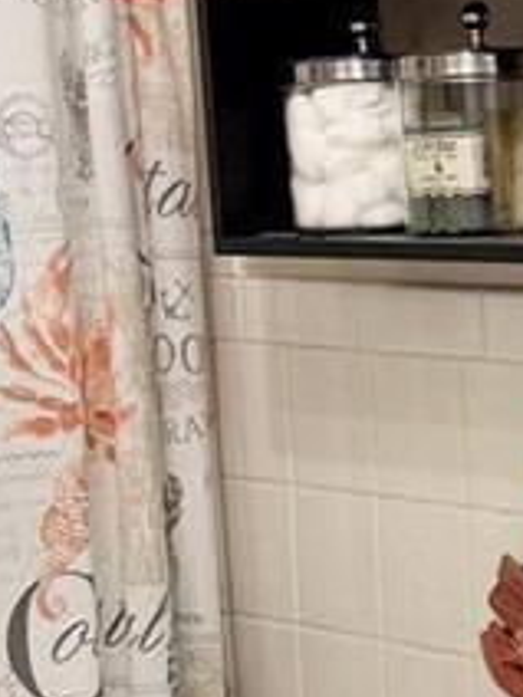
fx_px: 2740
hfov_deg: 10.5
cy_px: 424
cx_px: 832
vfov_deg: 14.5
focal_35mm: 136
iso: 125
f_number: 1.78
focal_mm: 6.76
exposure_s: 1/60
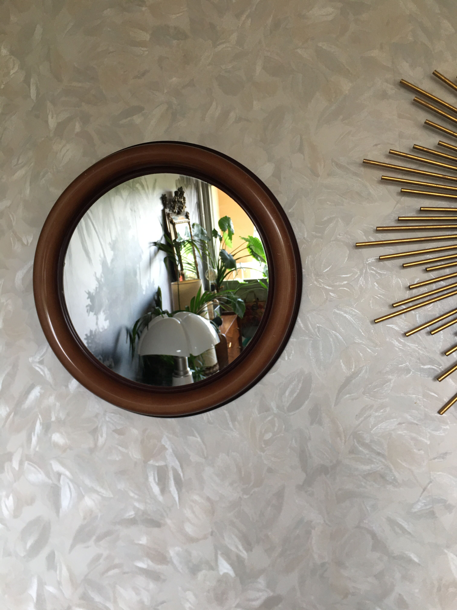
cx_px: 228
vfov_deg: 61.7
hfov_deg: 48.2
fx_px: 510
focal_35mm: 29
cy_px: 305
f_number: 2.2
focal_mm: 4.15
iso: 32
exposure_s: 1/33
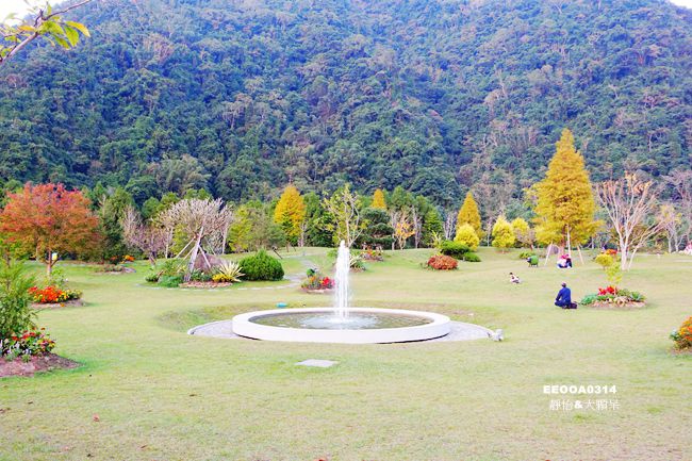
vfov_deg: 42.3
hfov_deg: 60.3
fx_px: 596
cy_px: 230
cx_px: 346
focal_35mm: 31
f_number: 2.8
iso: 125
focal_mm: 11.33
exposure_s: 1/40
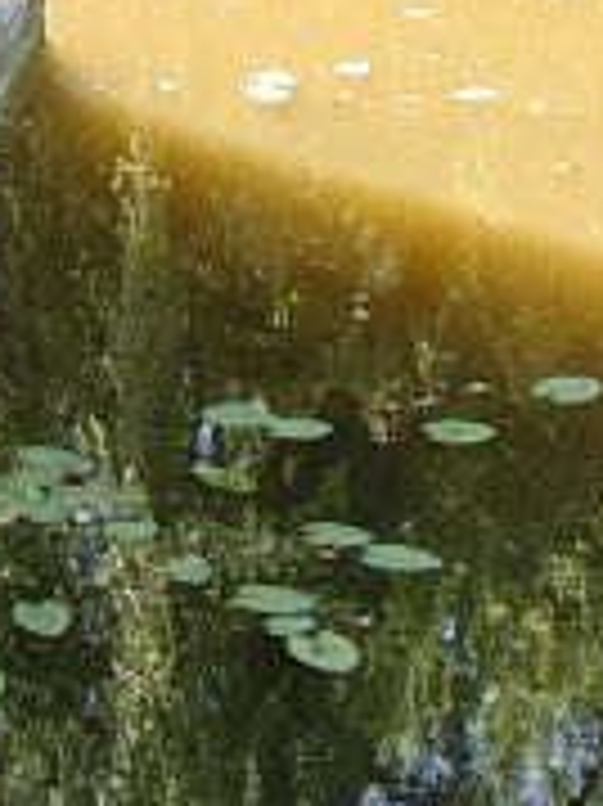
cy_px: 162
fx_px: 3535
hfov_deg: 9.7
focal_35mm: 152
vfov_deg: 12.9
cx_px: -9
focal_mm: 7.13
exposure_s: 1/98.7
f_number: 2.8
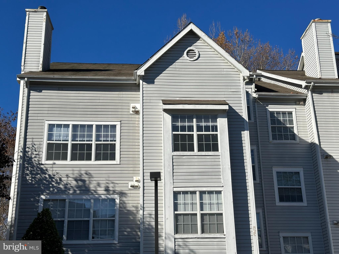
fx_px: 470
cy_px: 127
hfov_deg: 39.7
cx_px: 170
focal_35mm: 48
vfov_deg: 30.3
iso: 64
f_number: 1.78
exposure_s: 1/7092
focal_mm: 6.86
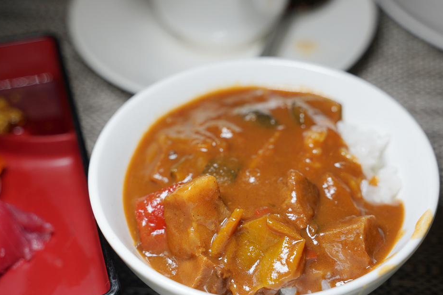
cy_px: 168
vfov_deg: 20.6
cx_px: 235
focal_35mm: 66
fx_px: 812
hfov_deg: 30.5
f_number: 4
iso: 160
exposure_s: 1/60
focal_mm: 51
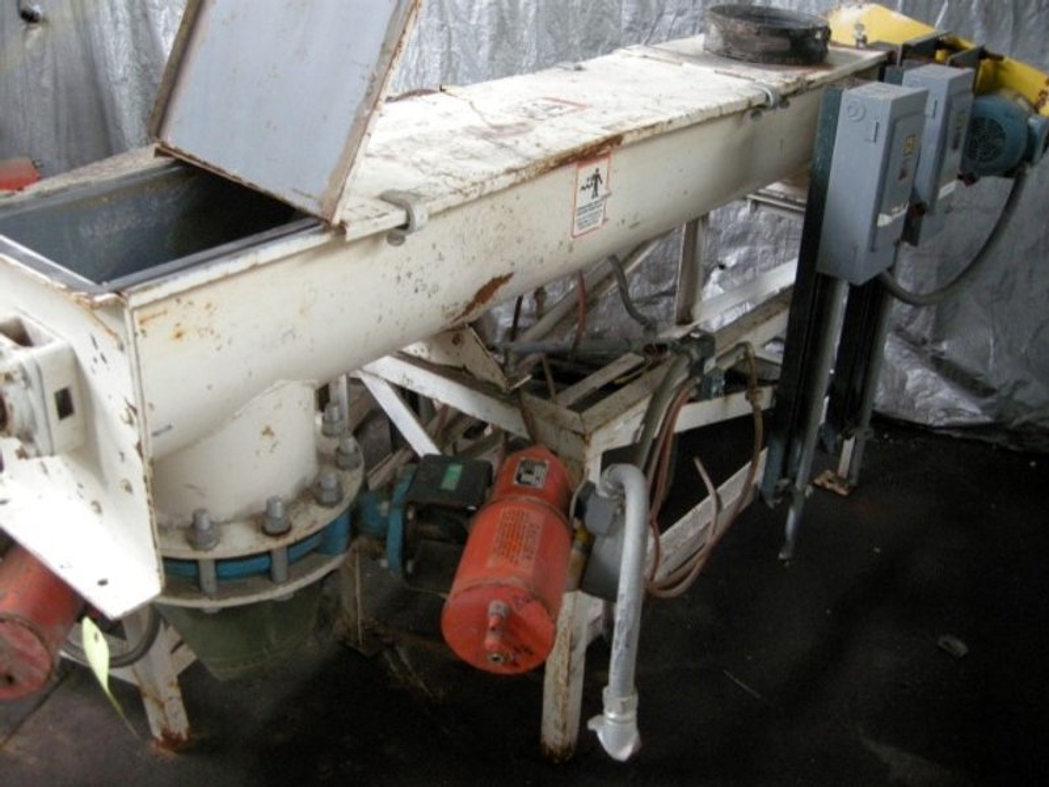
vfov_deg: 40.7
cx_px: 524
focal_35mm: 35
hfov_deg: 52.6
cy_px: 394
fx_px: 1061
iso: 400
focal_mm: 7.5
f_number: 2.7
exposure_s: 1/12.4
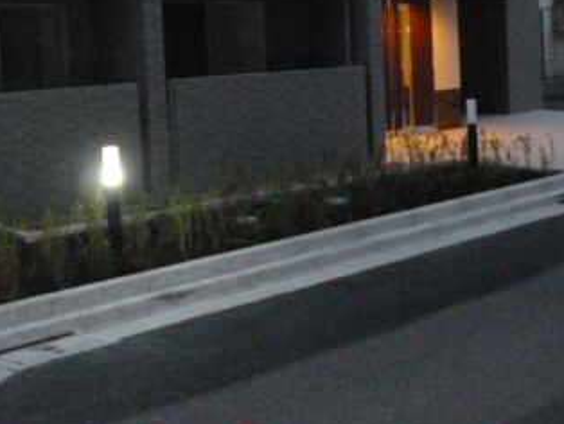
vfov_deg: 25.2
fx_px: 929
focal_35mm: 57
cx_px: 309
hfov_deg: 33.7
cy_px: 75
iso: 1000
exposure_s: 1/60
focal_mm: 5
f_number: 3.1
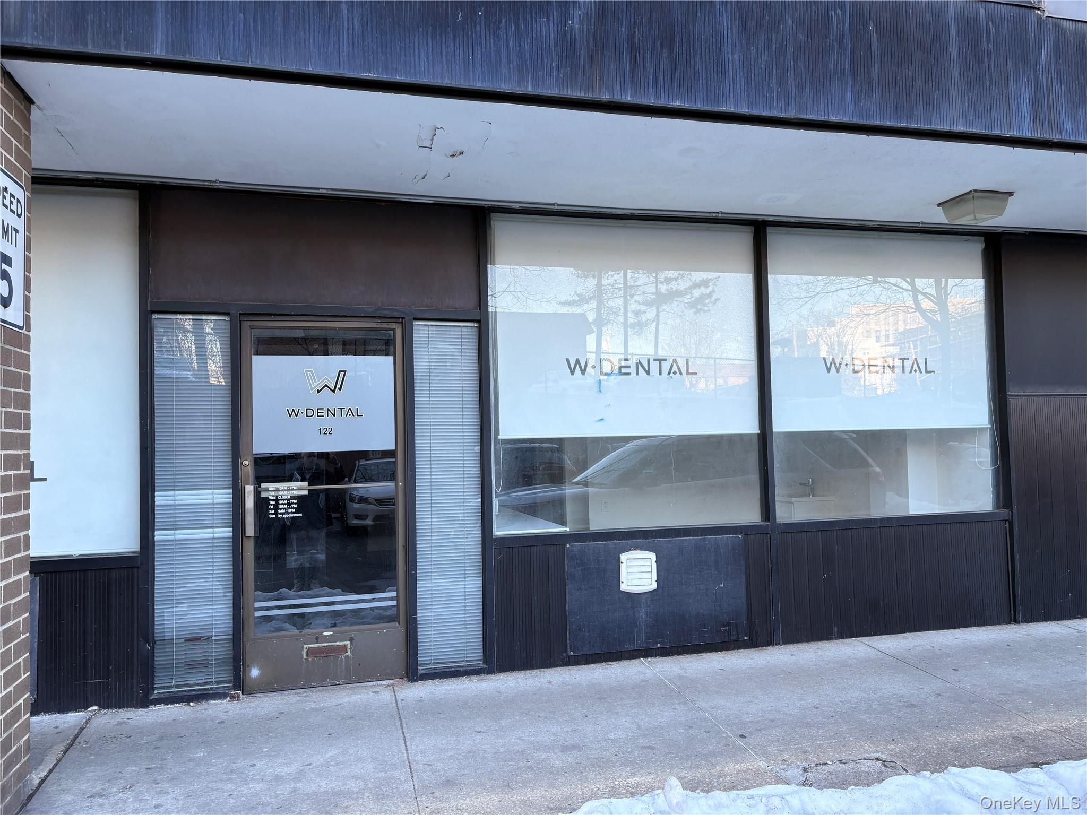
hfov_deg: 67.3
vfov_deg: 53.1
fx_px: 816
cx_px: 544
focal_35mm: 26
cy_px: 408
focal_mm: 5.96
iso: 32
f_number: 1.6
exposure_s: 1/122
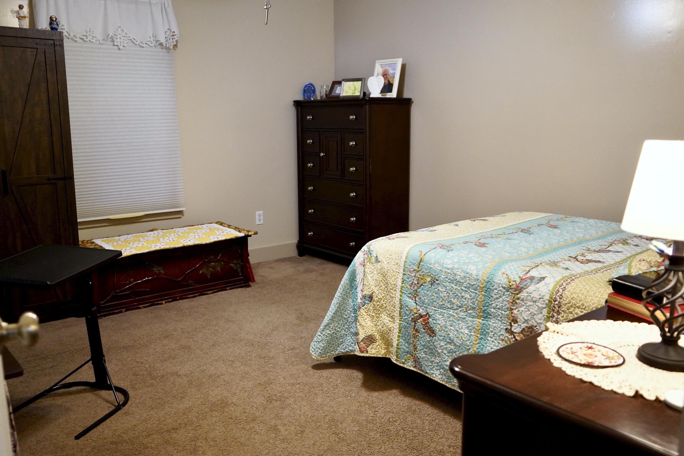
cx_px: 342
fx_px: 551
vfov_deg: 45.0
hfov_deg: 63.7
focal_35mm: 29
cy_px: 228
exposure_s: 1/160
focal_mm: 29
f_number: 3.5
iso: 6400
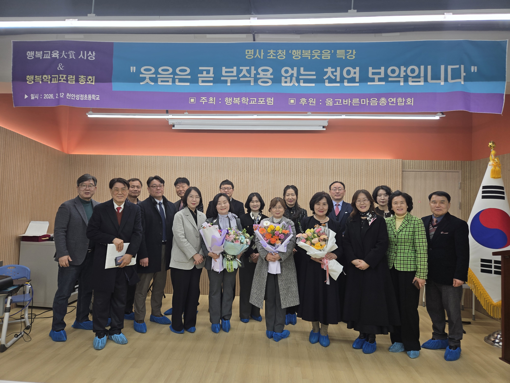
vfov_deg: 58.9
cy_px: 192
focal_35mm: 23
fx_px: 339
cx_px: 255
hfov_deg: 73.9
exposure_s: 1/120
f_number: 1.8
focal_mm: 5.4
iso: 40
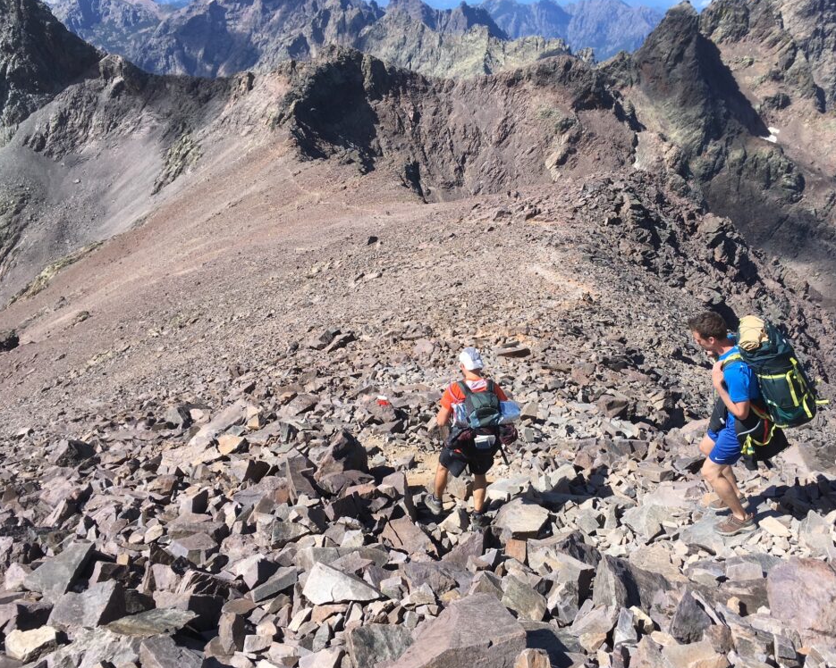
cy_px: 333
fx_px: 767
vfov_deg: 47.1
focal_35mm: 31
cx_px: 454
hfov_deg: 57.1
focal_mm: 4.15
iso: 25
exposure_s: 1/1374
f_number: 2.2
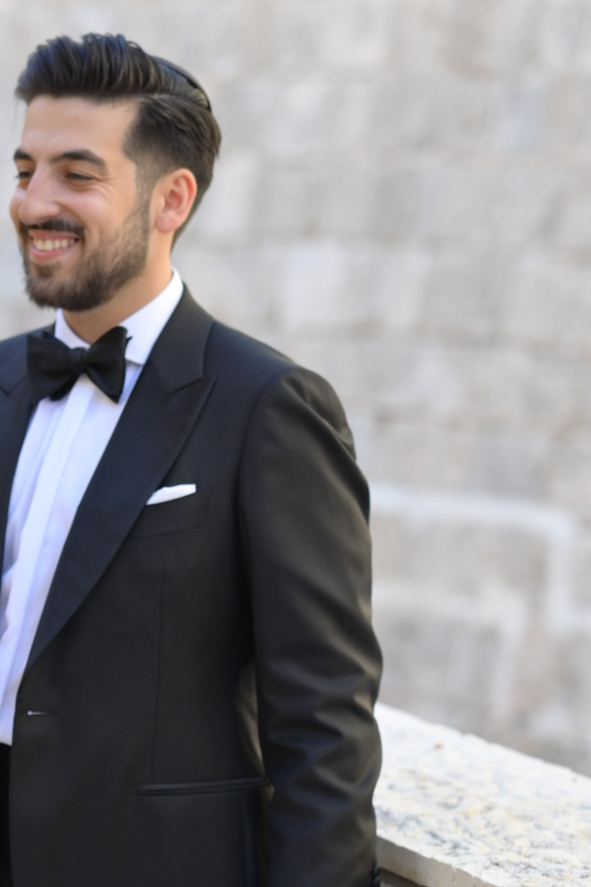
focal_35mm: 218
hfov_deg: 6.3
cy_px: 657
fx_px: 5368
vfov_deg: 9.4
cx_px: -96
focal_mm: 85
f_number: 2.5
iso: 200
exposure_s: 1/640
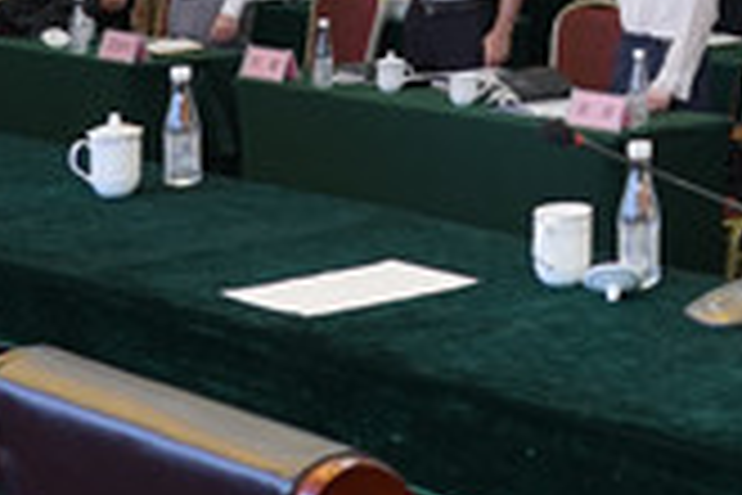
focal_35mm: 109
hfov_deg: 16.9
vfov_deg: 12.0
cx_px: 1120
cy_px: -266
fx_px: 2246
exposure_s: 1/100
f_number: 4
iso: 1000
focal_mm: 24
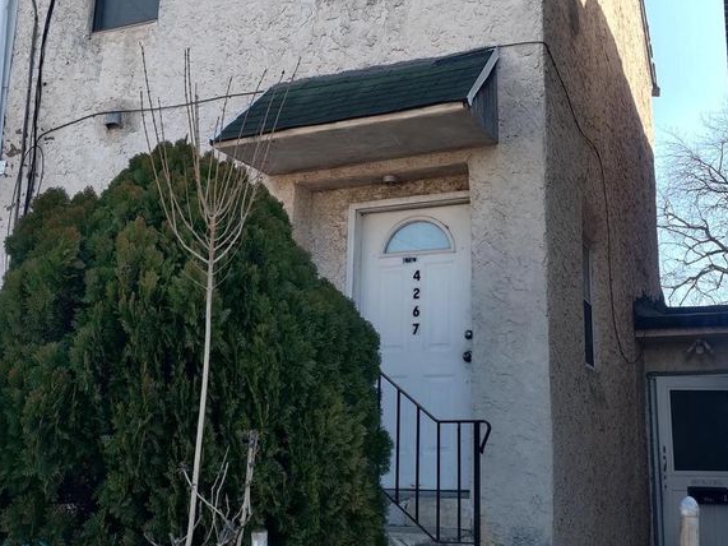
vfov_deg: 53.0
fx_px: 547
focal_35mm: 26
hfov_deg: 67.3
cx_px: 361
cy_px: 279
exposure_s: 1/143
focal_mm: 4.25
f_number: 1.7
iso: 100
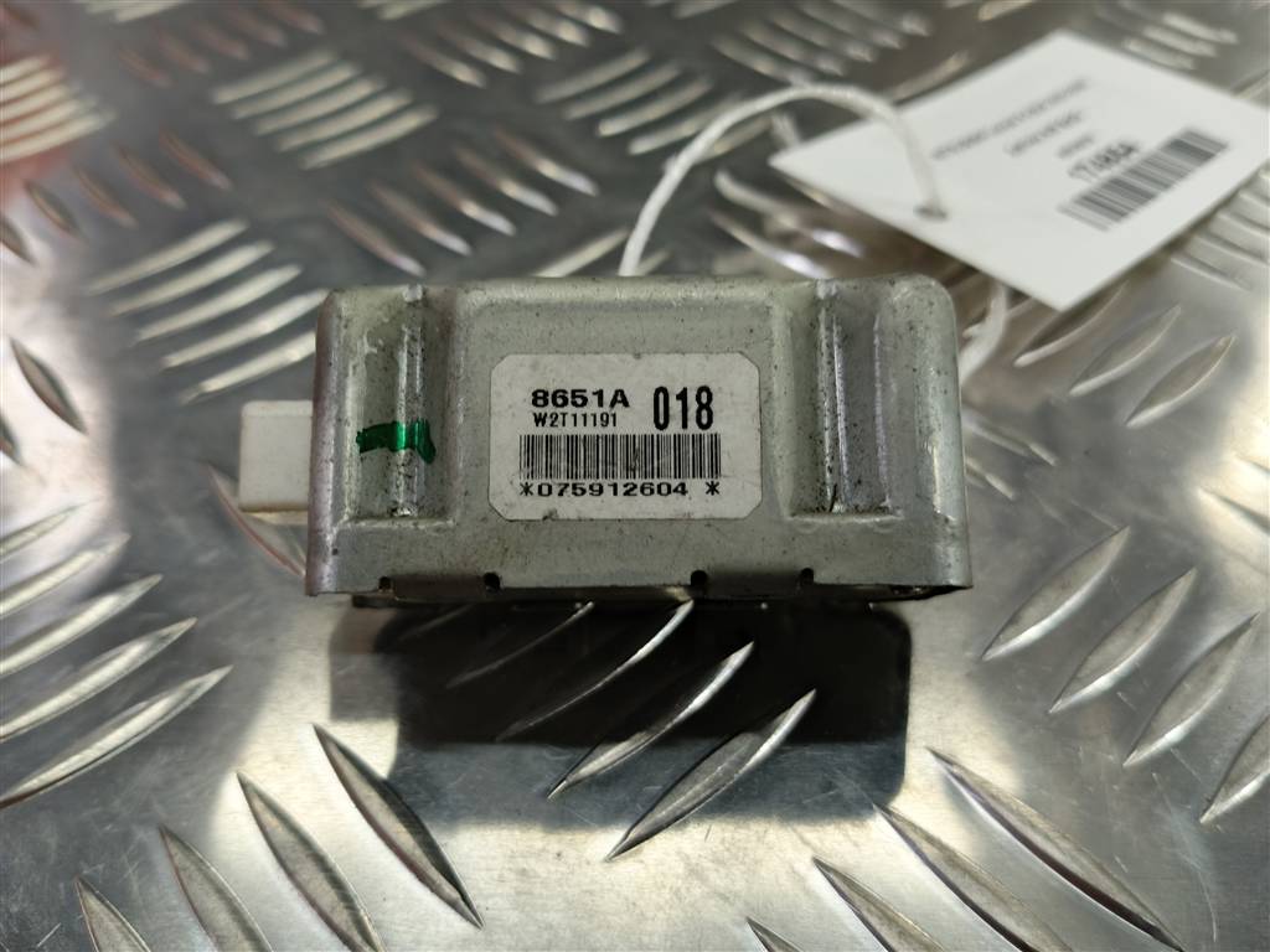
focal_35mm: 27
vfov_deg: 51.4
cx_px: 635
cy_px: 476
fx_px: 991
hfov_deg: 65.3
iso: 87
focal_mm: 4.11
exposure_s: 1/33.3
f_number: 1.6
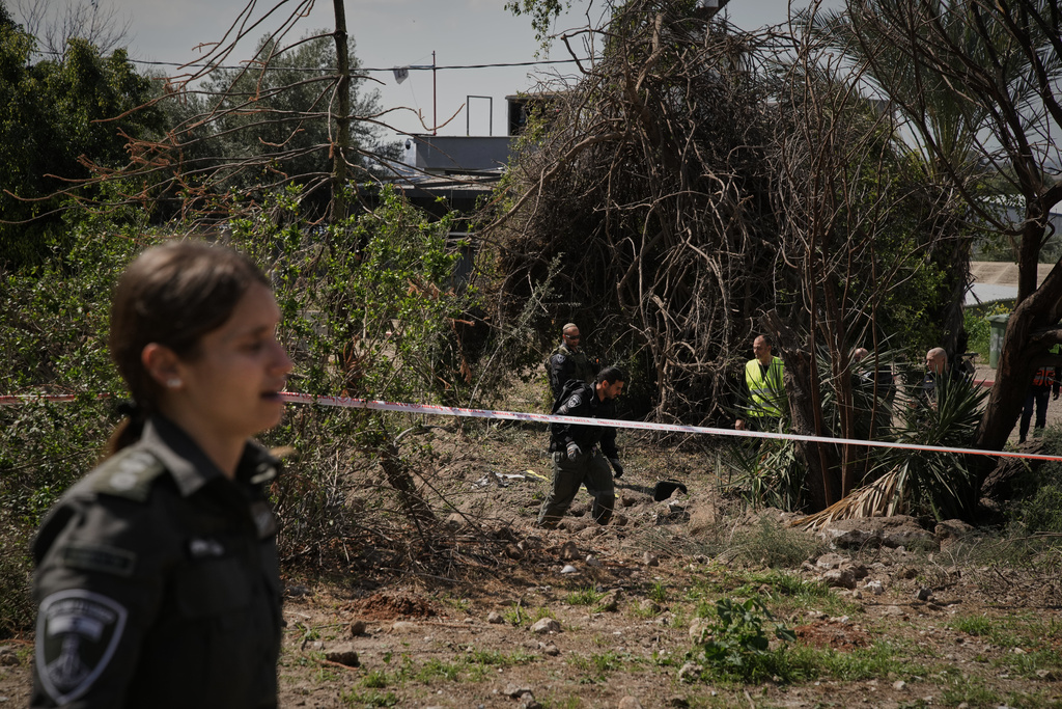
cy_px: 354
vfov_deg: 19.5
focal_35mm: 70
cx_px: 531
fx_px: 2065
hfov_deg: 28.8
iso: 500
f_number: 6.3
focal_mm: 70
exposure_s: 1/2000
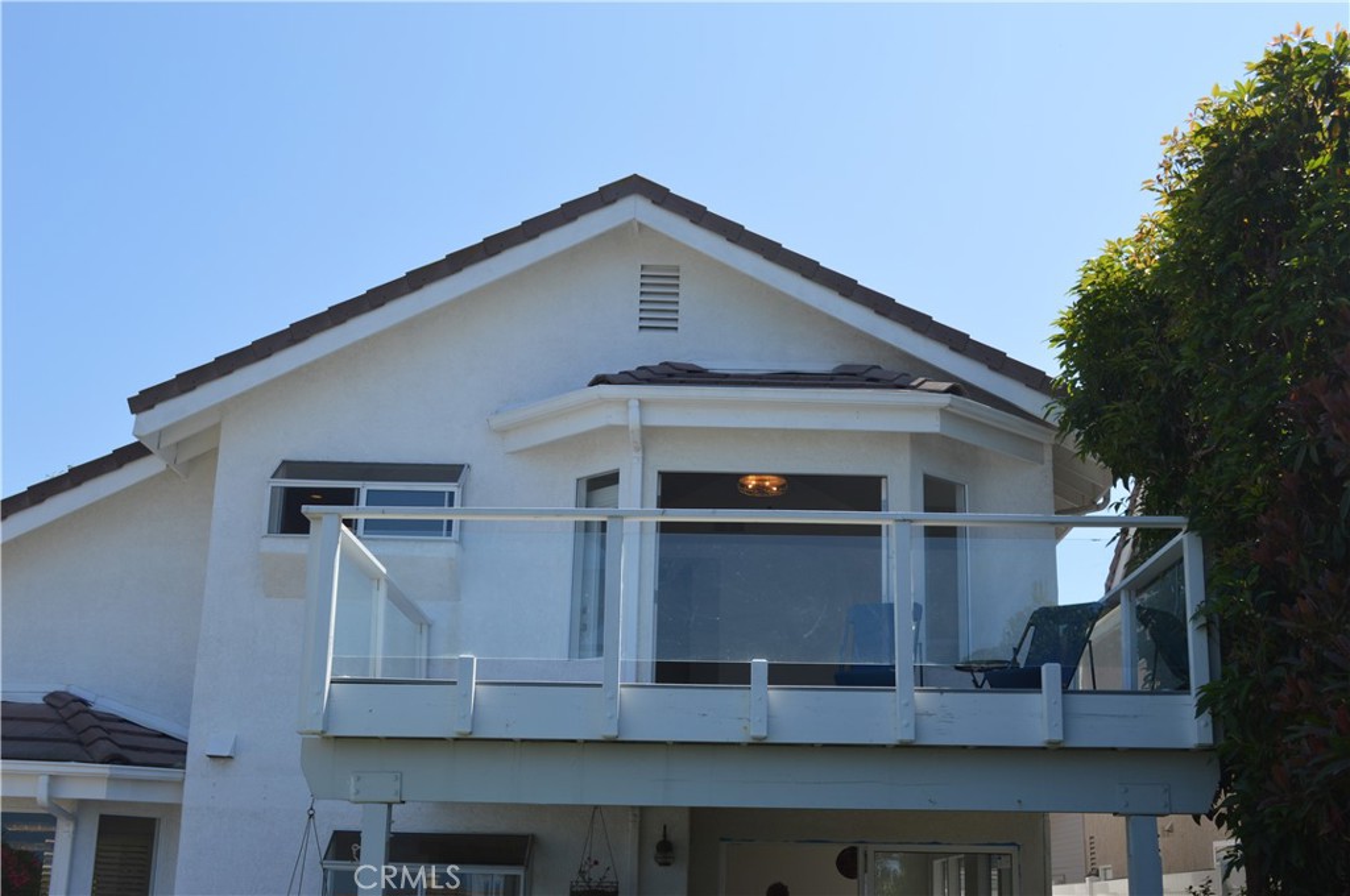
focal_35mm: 42
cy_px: 448
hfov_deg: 46.5
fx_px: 1573
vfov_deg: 31.8
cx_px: 675
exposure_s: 1/200
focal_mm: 28
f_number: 7.1
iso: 100
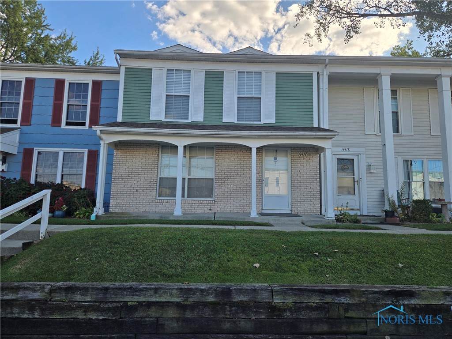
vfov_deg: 58.9
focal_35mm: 23
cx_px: 226
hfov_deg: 73.9
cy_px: 170
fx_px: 300
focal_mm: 5.4
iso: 25
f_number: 1.8
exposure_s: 1/1809
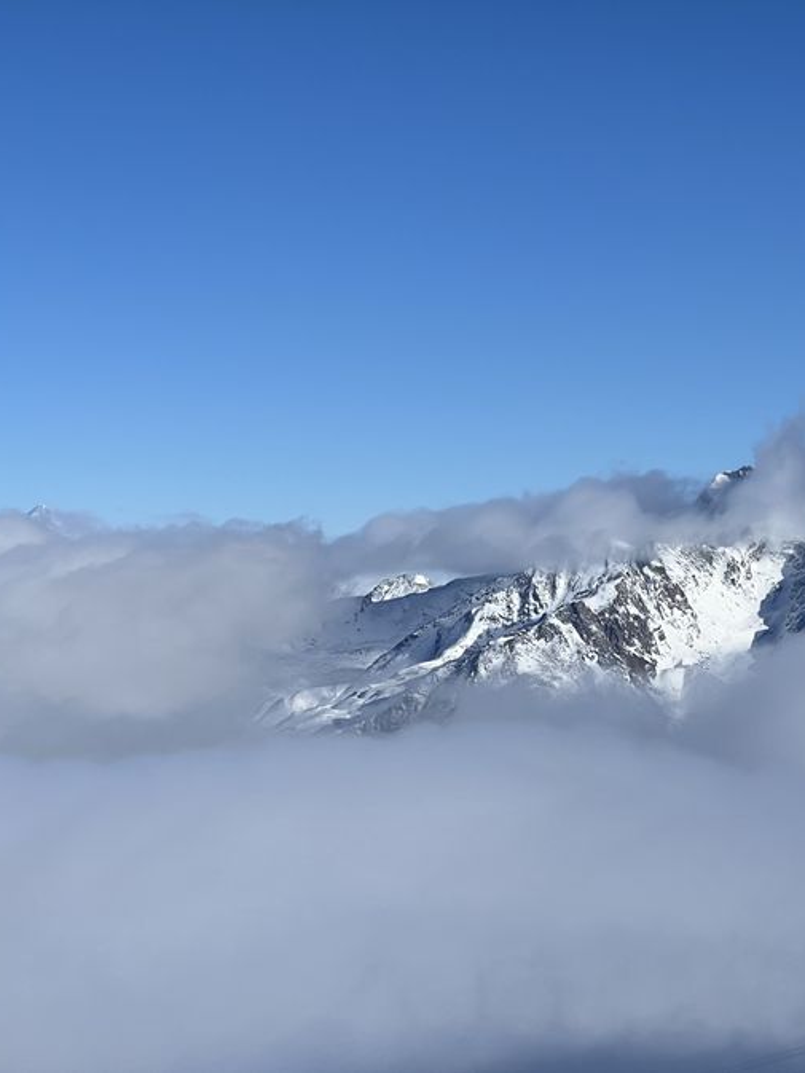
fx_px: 3193
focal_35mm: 103
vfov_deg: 19.1
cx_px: 700
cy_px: 536
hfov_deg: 14.3
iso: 32
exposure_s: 1/2320
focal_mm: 9
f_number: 2.8
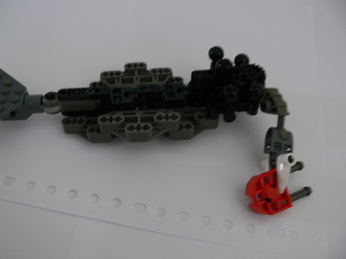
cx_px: 173
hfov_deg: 49.0
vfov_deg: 37.7
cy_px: 130
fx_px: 380
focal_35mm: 38
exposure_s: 1/6
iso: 200
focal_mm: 8
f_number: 2.8
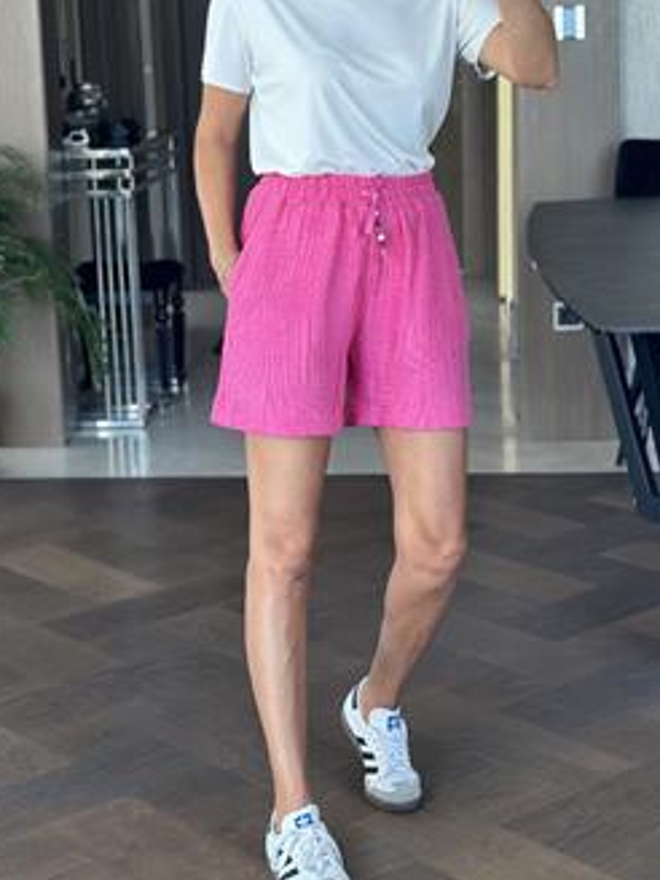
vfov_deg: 26.3
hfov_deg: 19.9
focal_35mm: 74
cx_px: 322
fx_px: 1881
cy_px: 333
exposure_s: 1/87
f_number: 1.78
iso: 125
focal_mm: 6.86
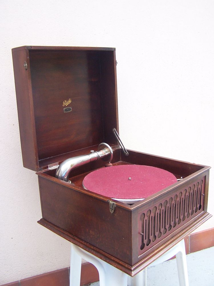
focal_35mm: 38
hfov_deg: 37.7
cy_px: 143
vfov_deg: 49.0
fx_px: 313
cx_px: 107
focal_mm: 6.3
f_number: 2.8
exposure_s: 1/15
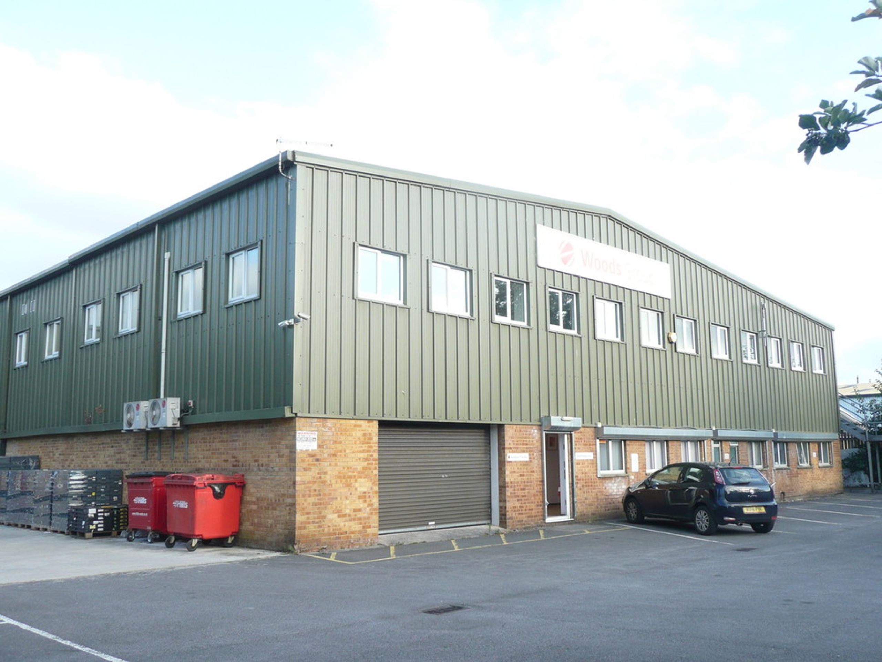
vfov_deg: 44.2
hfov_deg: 56.8
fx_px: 815
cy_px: 331
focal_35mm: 32
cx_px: 441
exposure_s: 1/125
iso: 100
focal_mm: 5.2
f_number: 3.5
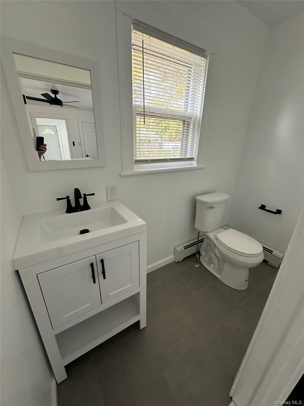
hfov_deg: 85.7
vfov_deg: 102.1
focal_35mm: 14
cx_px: 152
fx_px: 164
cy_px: 203
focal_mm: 2.22
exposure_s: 1/99
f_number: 2.2
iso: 200
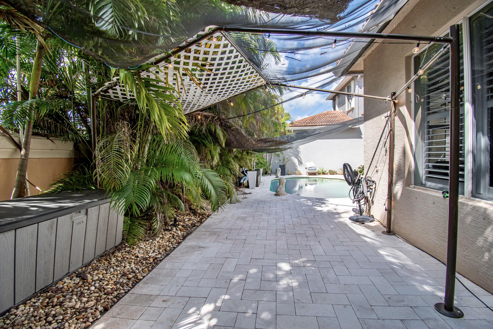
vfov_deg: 77.3
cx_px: 246
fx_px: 205
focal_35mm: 15
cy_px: 164
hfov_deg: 100.4
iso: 400
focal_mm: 10
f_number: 8
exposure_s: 1/250
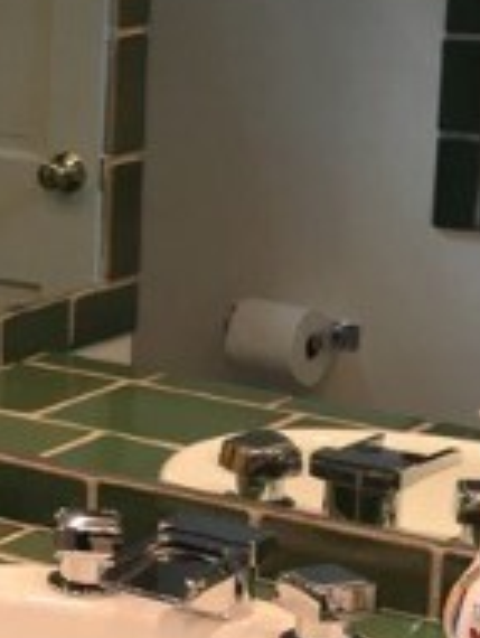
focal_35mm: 117
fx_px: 2158
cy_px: 326
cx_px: -379
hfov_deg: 11.7
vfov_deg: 16.8
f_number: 2.2
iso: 32
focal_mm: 4.15
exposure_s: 1/30
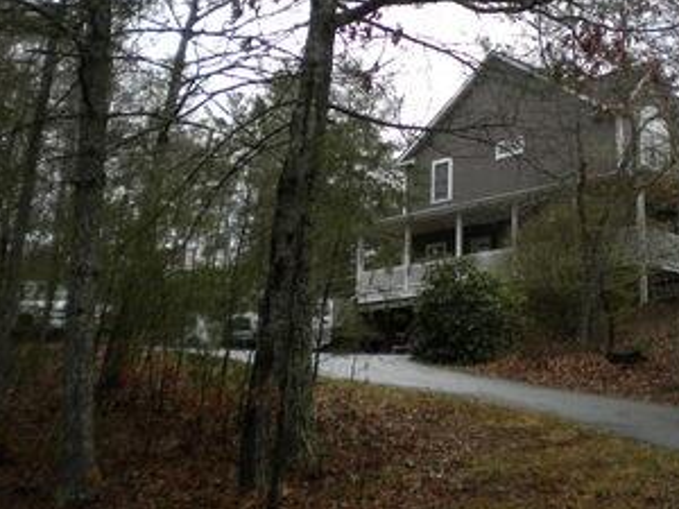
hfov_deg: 34.0
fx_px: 1098
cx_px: 453
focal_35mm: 56
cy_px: 106
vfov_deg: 25.7
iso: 95
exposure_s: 1/540
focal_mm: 6.3
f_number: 3.1
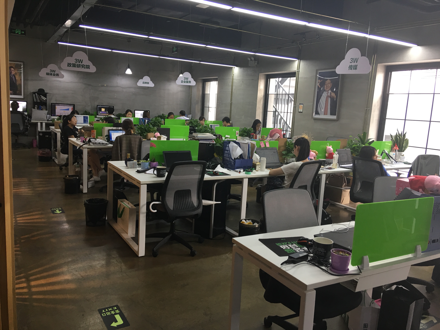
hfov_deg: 61.7
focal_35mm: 29
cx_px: 220
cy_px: 165
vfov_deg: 48.2
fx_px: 369
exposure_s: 1/17
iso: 32
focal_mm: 4.15
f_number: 2.2
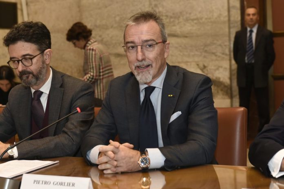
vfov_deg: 19.4
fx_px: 552
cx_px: 142
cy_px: 94
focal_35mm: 70
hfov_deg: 28.9
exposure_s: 1/100
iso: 2500
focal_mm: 70
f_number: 5.6
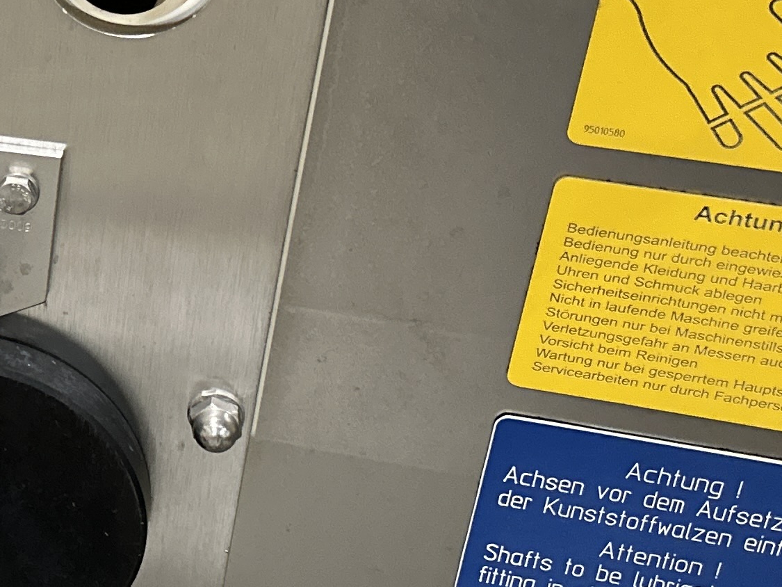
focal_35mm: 86
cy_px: 147
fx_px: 1943
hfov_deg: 19.4
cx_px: -439
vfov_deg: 17.1
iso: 500
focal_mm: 6.86
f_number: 1.78
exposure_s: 1/50
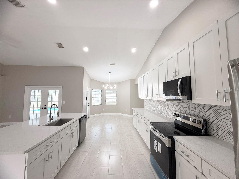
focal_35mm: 14
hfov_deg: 102.1
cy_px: 90
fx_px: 97
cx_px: 120
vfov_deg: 85.7
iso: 100
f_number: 2.2
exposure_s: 1/120
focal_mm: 2.22
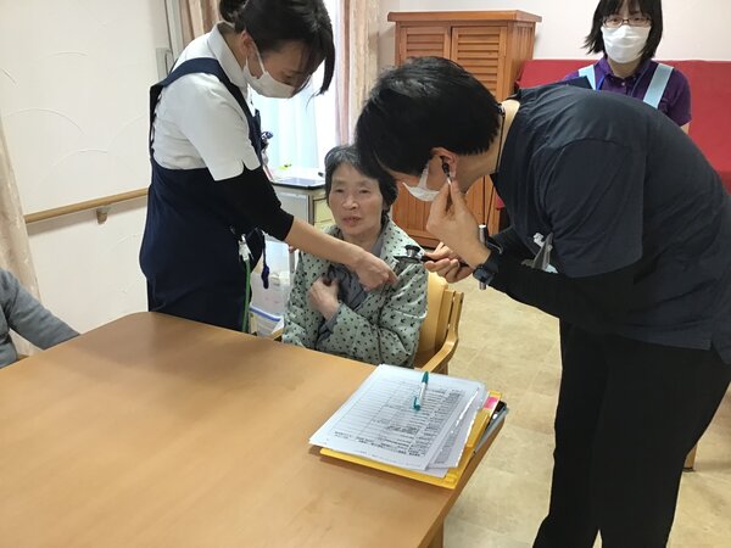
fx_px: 655
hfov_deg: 58.4
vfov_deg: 45.4
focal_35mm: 31
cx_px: 366
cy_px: 274
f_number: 2.4
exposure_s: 1/30
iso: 50
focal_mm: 3.3
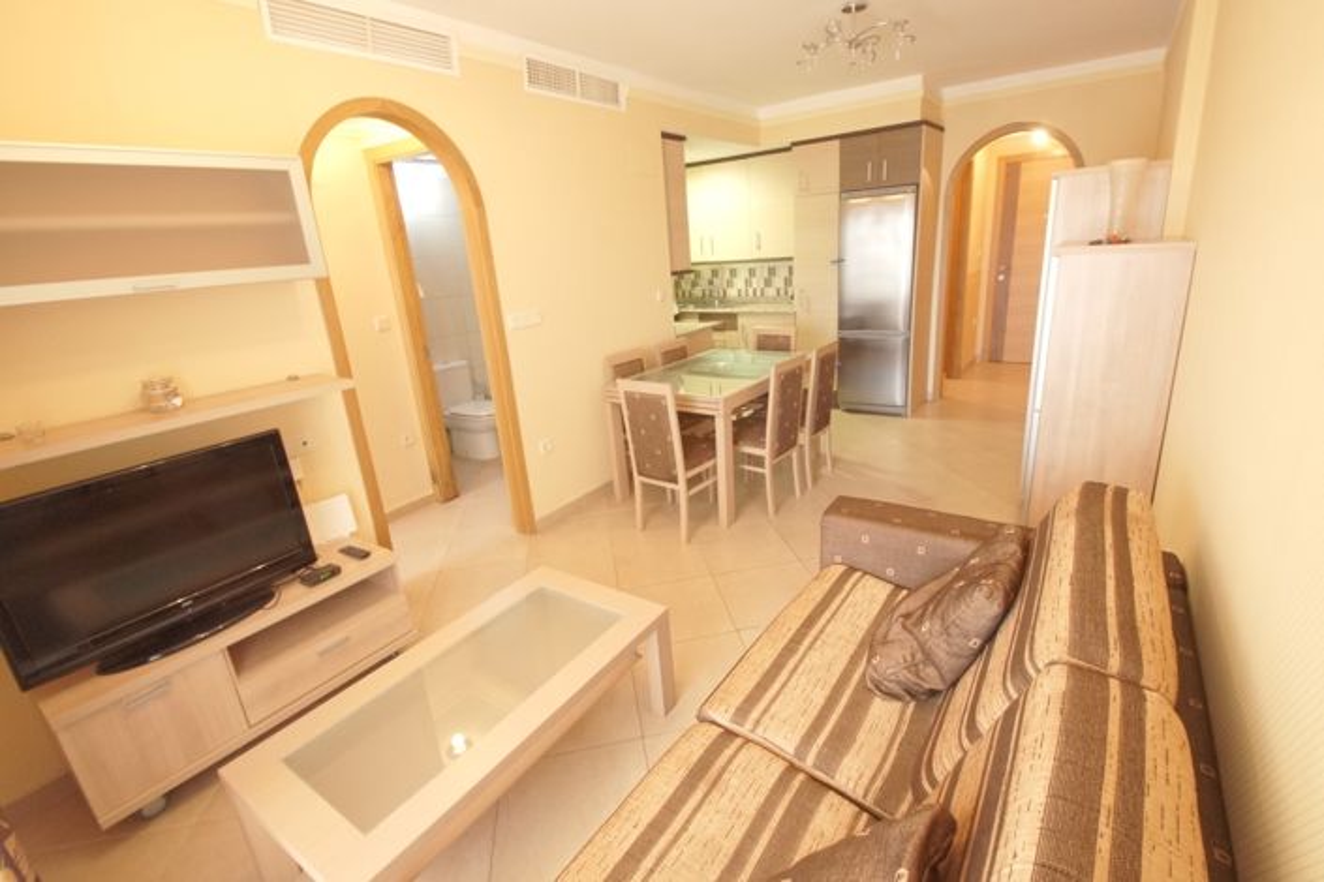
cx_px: 662
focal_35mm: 15
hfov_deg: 100.4
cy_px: 441
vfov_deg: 77.3
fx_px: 552
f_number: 9
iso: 3200
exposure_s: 1/8
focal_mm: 10
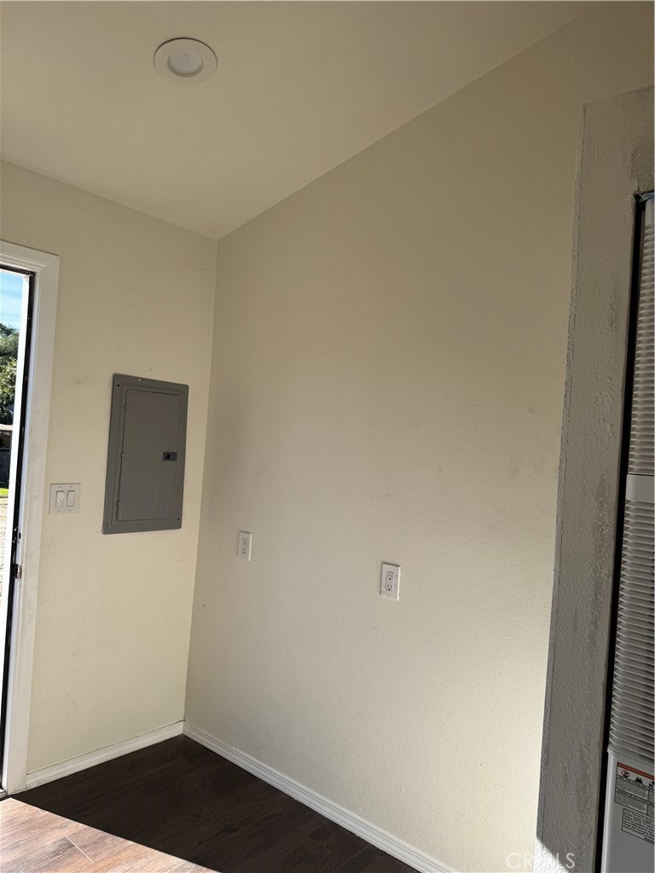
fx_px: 606
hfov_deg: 56.8
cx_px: 328
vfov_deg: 71.6
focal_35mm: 24
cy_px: 436
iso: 80
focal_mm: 6.76
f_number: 1.78
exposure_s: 1/2041
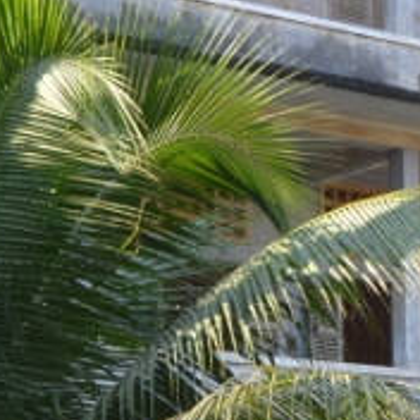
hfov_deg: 11.7
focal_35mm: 148
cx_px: 387
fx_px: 2032
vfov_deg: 11.7
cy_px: 373
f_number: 5.6
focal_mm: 20
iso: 125
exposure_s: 1/125
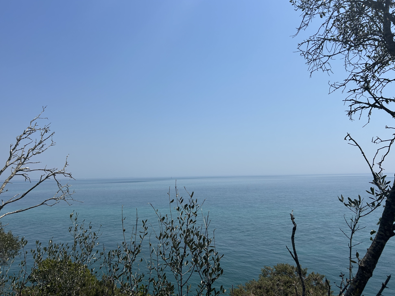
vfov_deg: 51.3
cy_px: 143
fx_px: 308
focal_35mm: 27
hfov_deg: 65.3
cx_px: 192
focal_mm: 5.7
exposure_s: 1/10309
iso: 50
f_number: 1.5
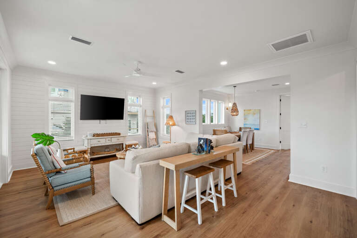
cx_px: 178
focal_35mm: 14
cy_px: 119
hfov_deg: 104.3
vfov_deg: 81.2
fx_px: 139
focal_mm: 14
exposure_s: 1/25
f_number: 6.3
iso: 640
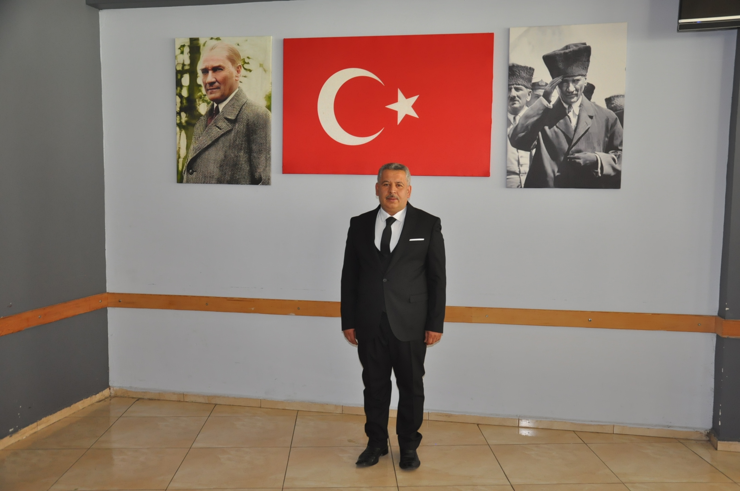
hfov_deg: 53.2
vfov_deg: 36.8
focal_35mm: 36
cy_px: 246
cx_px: 370
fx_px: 739
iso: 800
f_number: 3.8
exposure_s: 1/60
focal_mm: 24
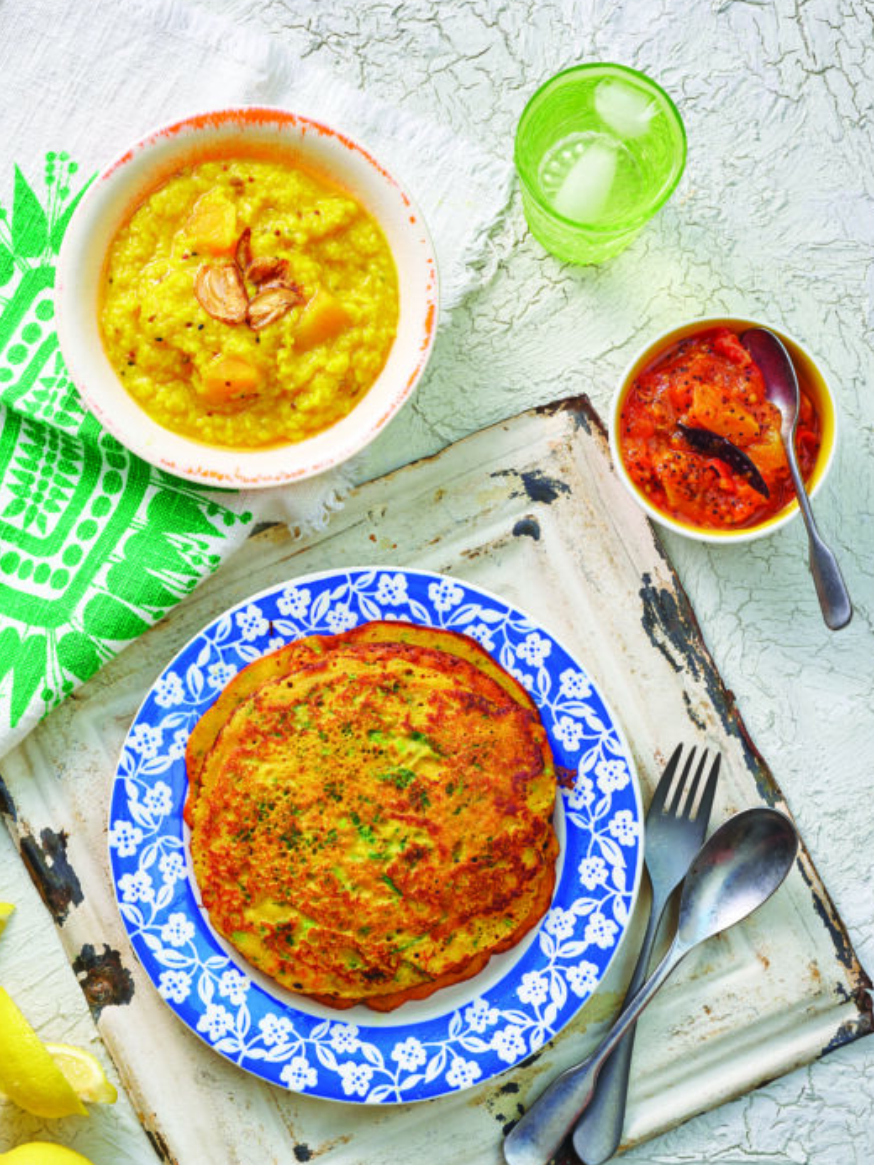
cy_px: 661
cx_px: 367
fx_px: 2389
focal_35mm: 71
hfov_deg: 20.7
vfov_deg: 27.4
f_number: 5.6
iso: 200
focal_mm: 50
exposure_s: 1/100
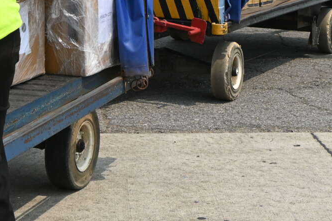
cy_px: -36
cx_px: 143
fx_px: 1042
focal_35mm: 113
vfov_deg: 11.9
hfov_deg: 18.1
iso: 100
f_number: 8
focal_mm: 19.5
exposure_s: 1/250
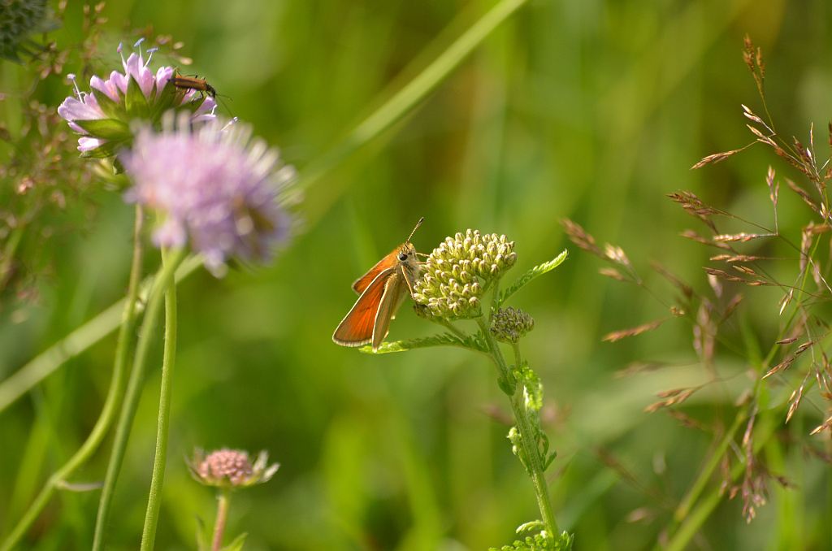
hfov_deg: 6.9
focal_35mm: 300
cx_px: 416
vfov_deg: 4.6
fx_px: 6918
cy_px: 276
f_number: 5.6
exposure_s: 1/640
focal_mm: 200
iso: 400
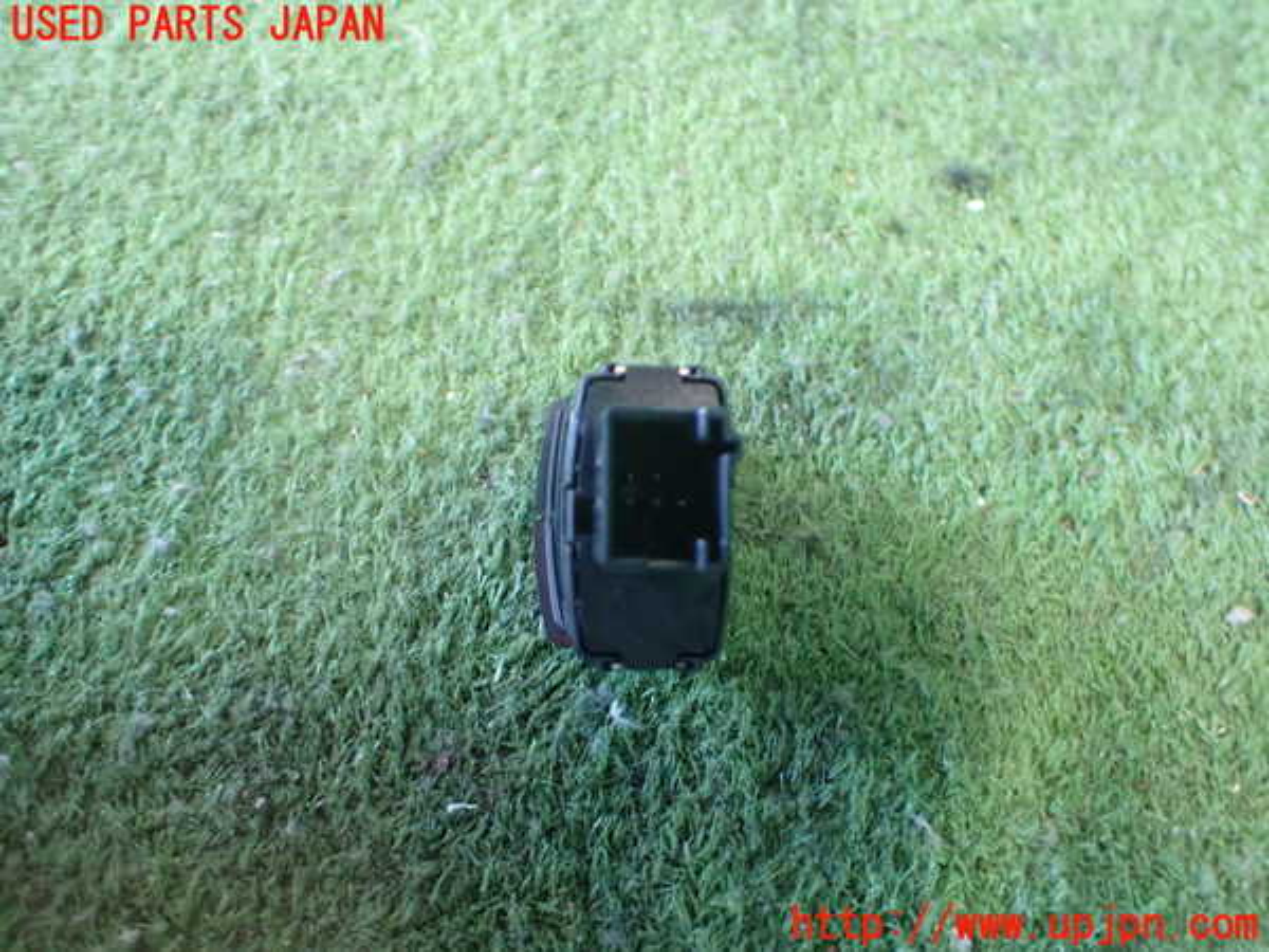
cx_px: 634
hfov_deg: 60.0
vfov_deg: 46.8
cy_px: 476
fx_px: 1100
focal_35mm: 30
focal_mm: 5.4
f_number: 2.3
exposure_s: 1/30
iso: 800
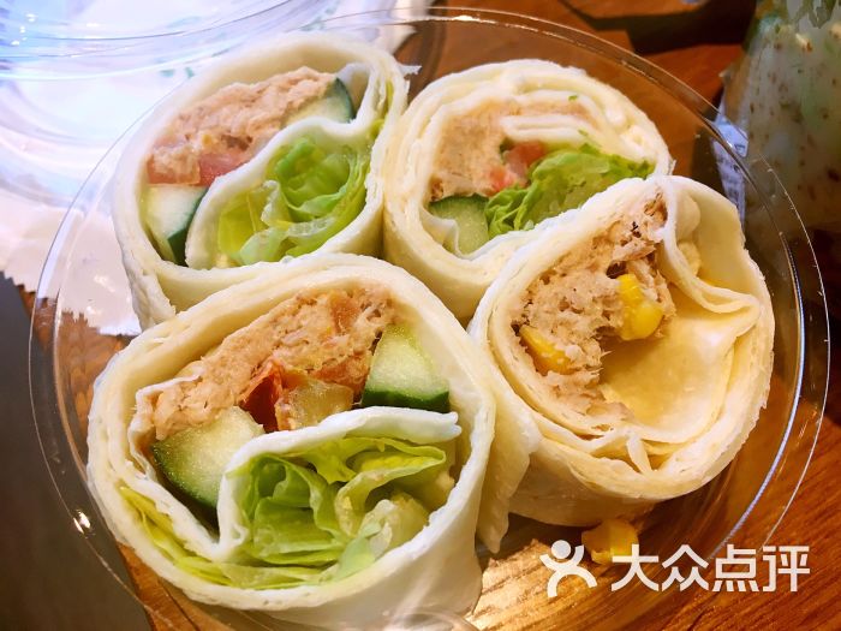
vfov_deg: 48.2
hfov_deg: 61.7
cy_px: 316
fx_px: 705
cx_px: 420
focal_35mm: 29
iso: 80
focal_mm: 4.15
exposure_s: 1/33
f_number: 2.2
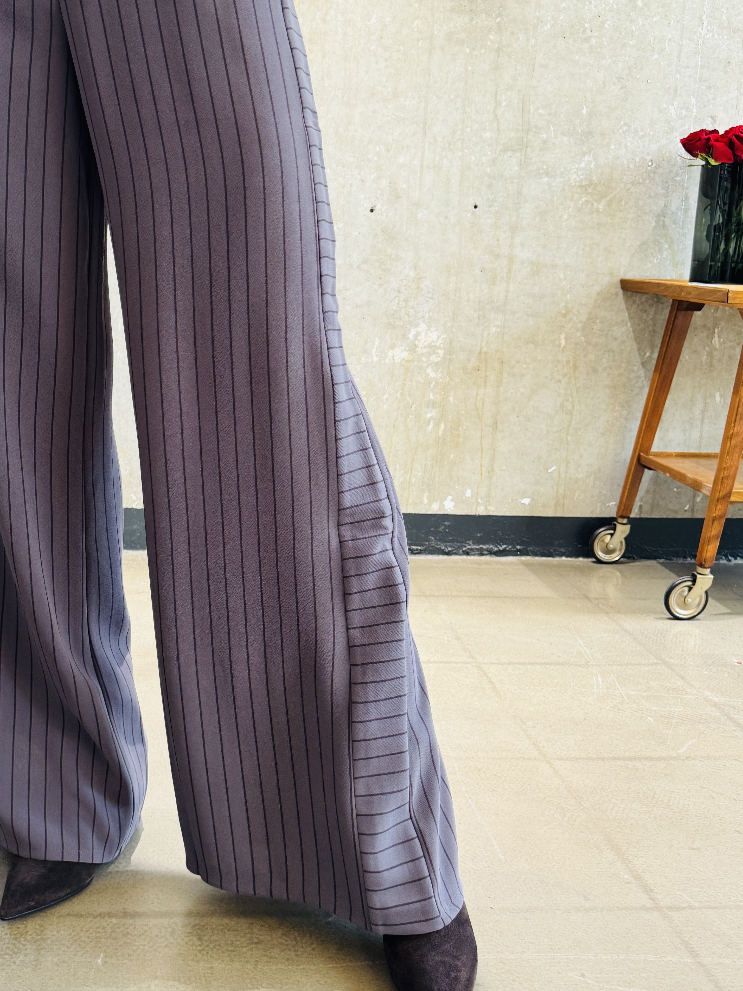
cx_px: 220
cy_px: 421
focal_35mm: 36
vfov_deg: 51.2
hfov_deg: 39.0
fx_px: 1030
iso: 160
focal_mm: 6.76
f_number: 1.78
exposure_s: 1/121
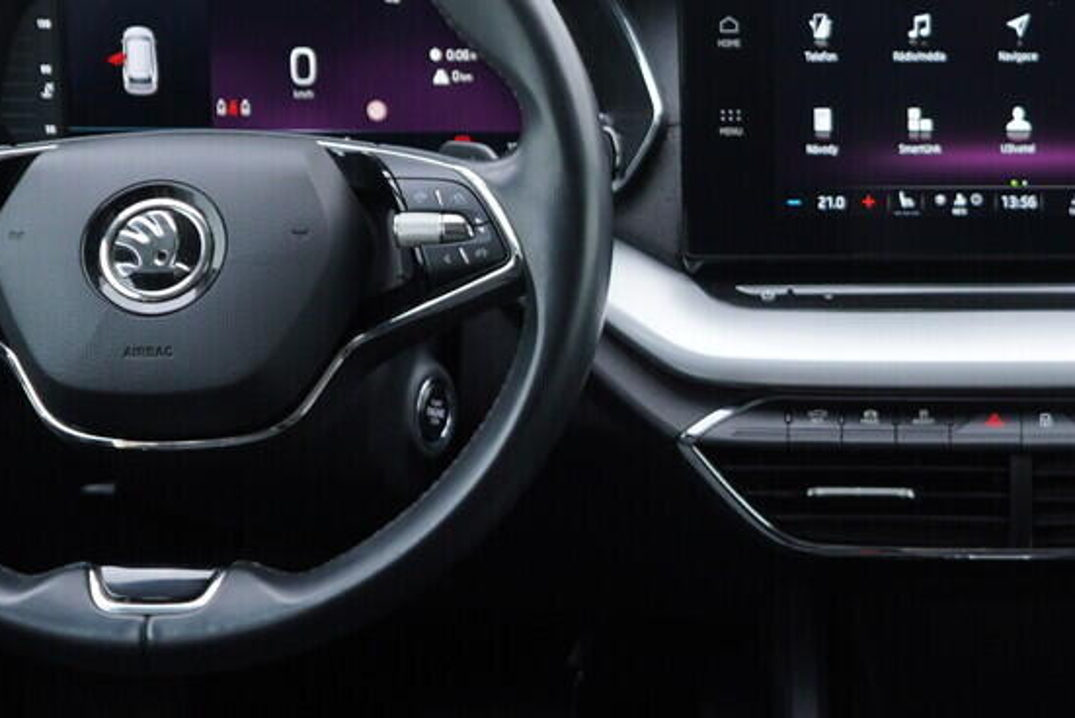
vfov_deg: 14.6
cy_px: 390
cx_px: 985
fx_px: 2808
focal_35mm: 94
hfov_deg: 21.2
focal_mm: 24
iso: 160
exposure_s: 1/40
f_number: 2.8
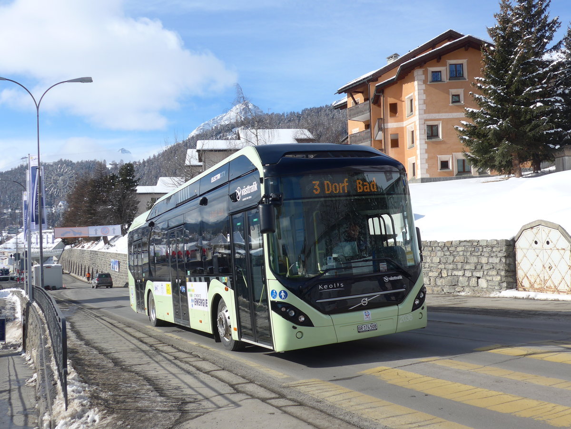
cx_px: 286
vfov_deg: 39.7
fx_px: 594
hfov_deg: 51.4
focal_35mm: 36
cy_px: 214
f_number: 3.2
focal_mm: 7.5
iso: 80
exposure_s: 1/2000
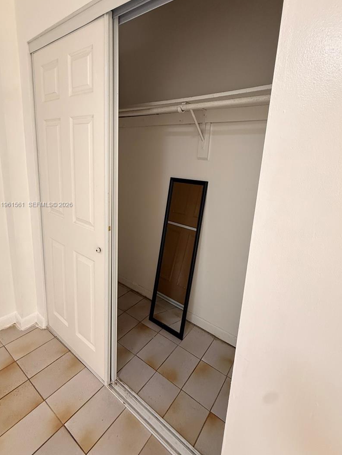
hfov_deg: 77.9
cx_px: 187
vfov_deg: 94.2
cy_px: 205
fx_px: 211
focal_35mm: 16
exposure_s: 1/120
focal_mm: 2.22
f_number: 2.2
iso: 250
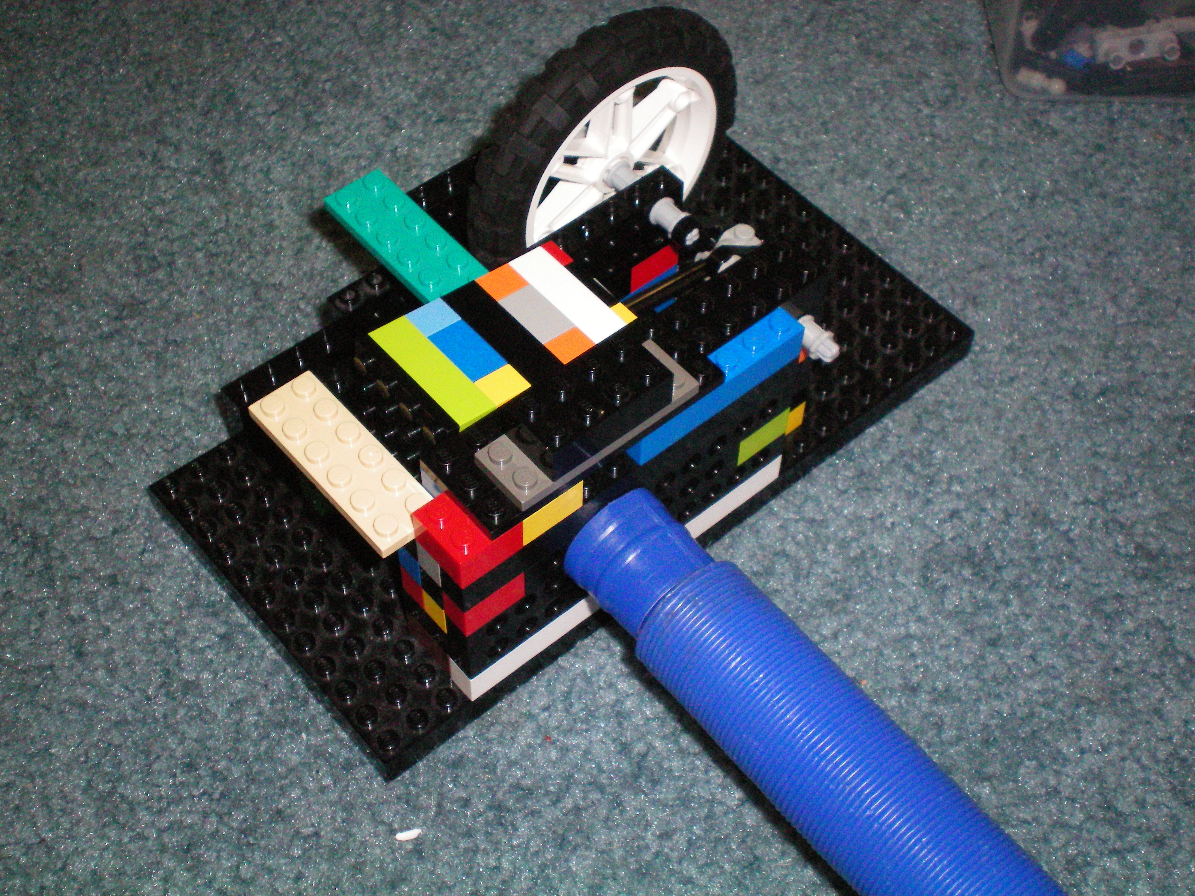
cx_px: 598
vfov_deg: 29.1
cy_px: 448
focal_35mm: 50
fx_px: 1726
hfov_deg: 38.2
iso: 400
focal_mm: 8.4
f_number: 5.2
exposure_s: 1/60
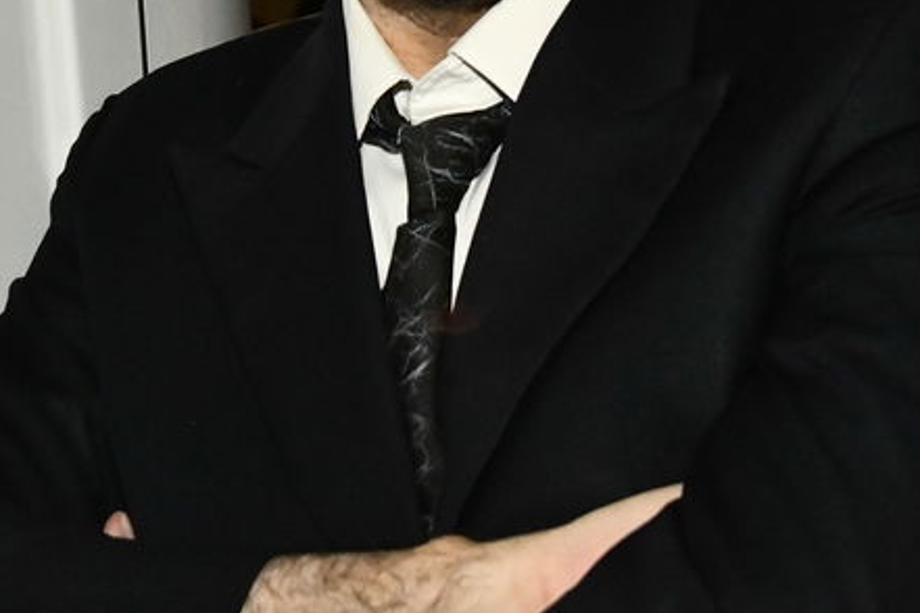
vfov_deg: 9.5
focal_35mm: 143
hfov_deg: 14.3
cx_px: 405
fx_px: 3654
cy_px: -109
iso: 3200
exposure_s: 1/125
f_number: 5.6
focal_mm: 45
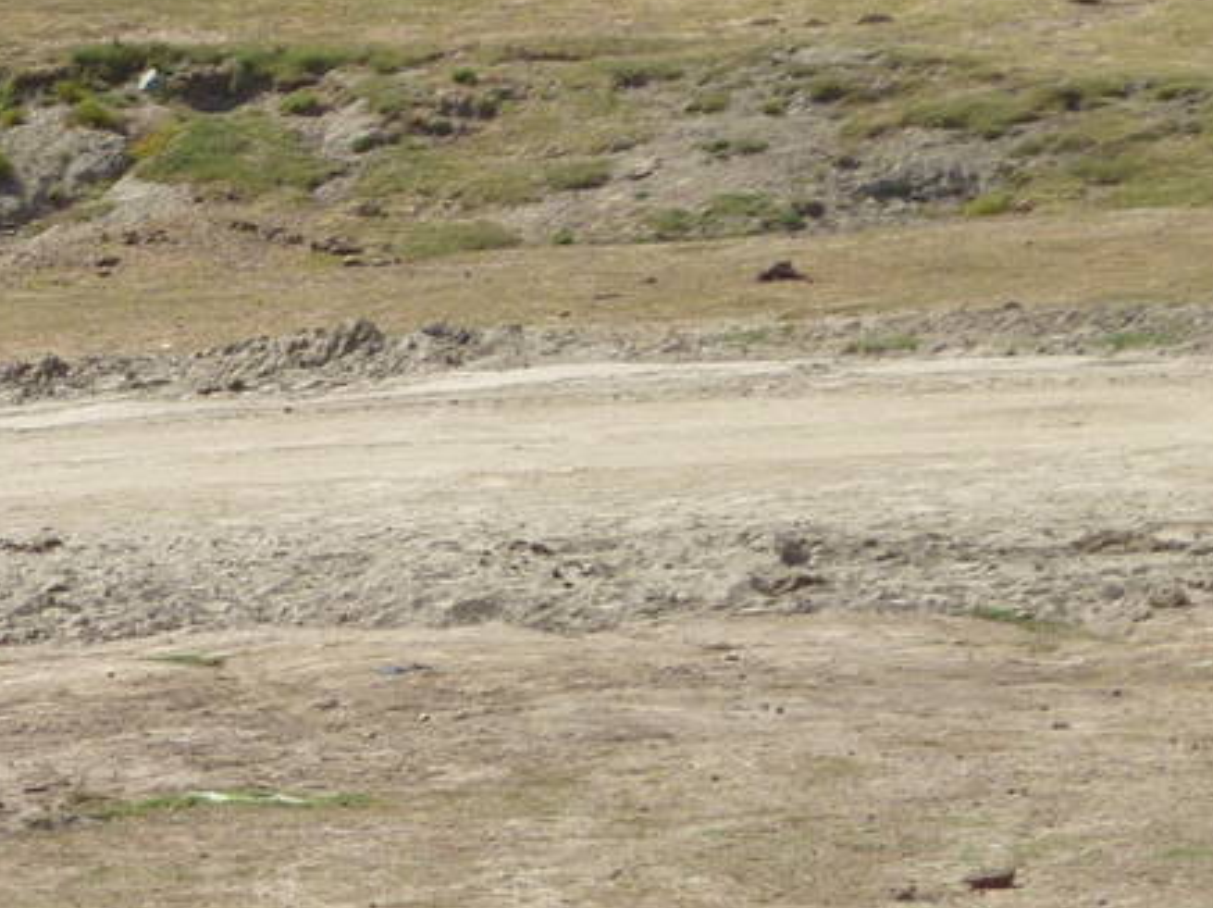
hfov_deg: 3.4
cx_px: -31
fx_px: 20272
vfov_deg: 2.6
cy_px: -178
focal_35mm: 579
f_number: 4.5
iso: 80
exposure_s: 1/500
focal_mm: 25.9
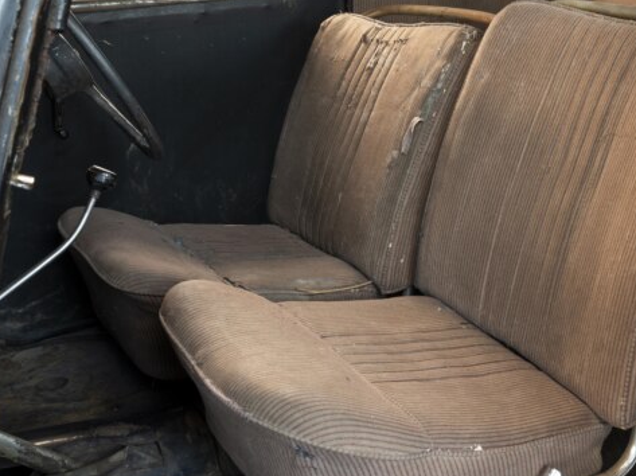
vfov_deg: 28.6
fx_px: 932
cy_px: 253
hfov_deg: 36.9
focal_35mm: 51
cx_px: 463
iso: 100
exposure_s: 2.5
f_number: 10
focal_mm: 32.5
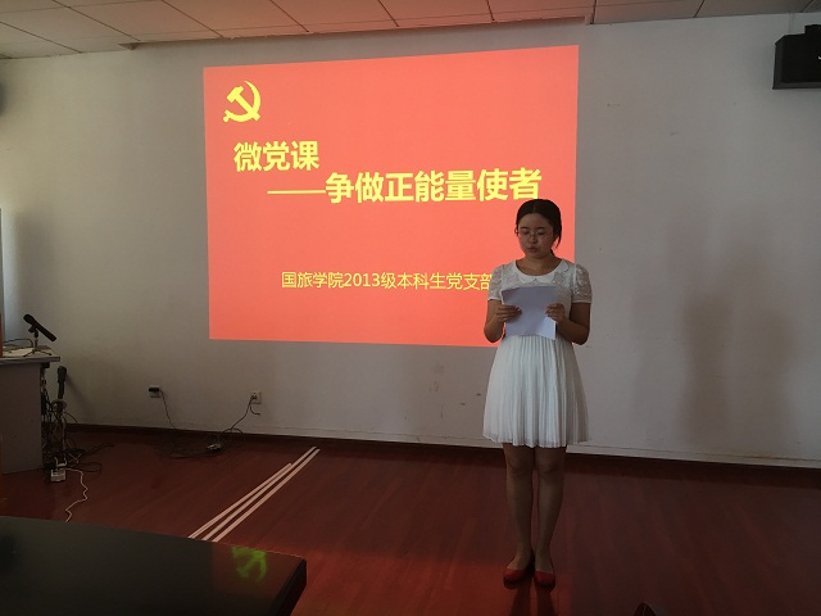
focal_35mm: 29
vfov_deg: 48.2
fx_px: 688
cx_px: 410
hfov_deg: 61.7
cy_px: 308
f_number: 2.2
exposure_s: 1/33
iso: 80
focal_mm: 4.15
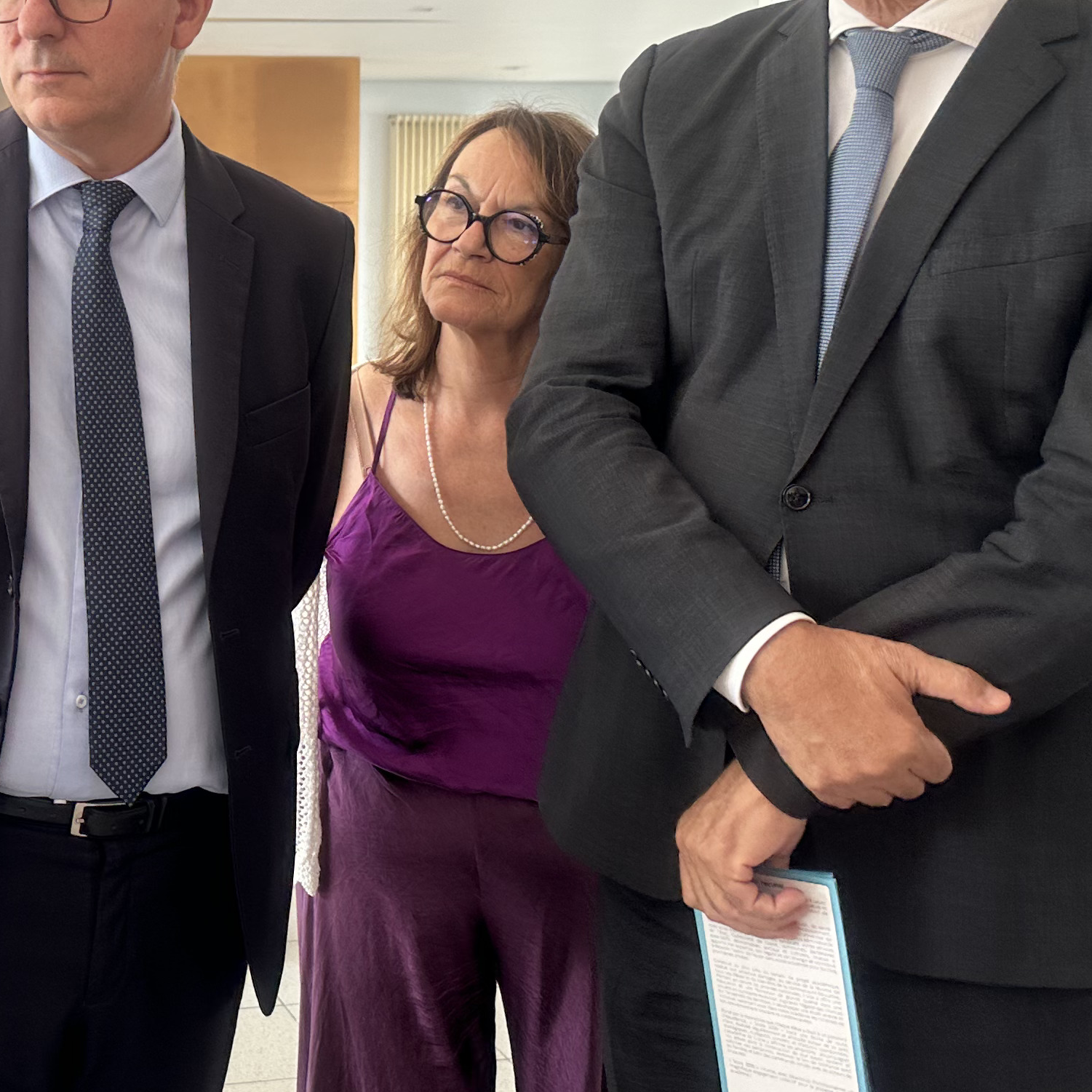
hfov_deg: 28.9
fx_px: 2034
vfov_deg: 29.7
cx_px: 111
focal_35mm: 57
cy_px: 325
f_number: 1.78
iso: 64
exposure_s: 1/153
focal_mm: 6.86
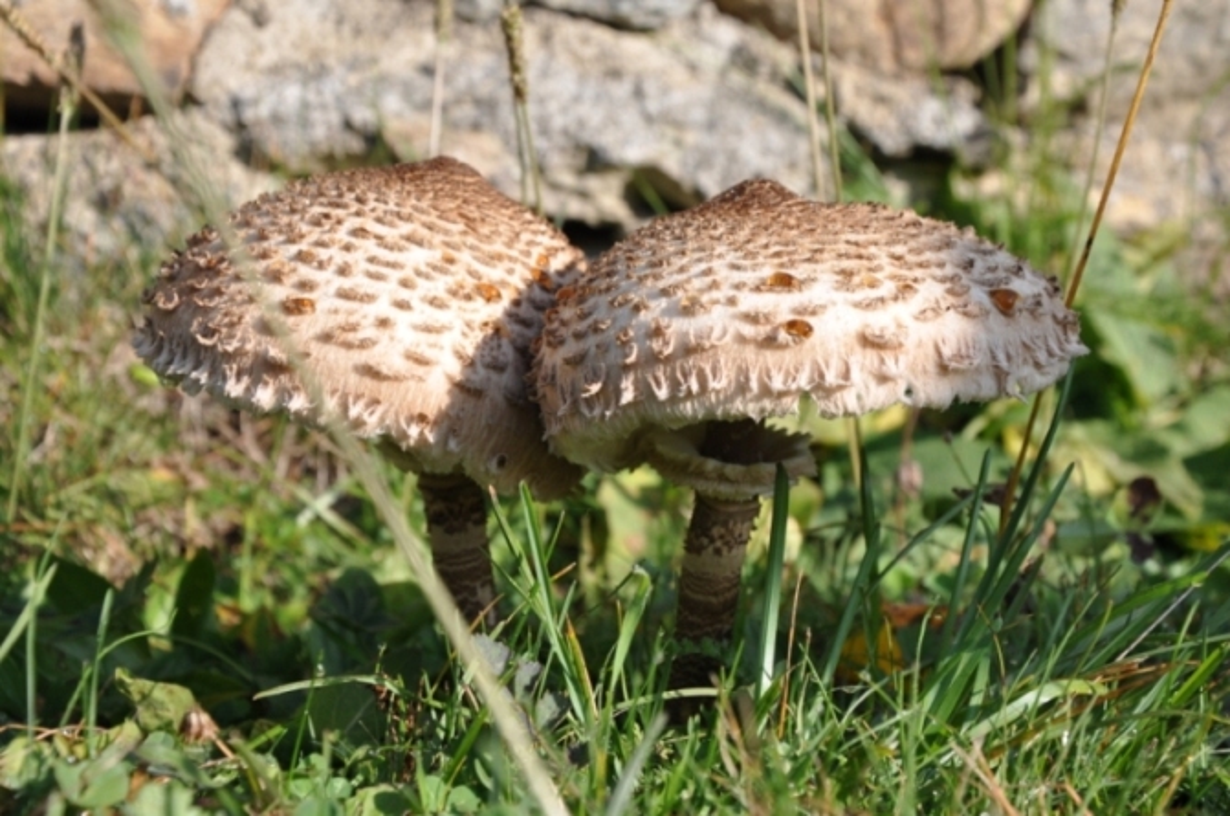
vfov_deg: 18.9
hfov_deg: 28.1
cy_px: 408
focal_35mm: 72
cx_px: 615
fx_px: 2456
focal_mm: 48
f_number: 8
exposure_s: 1/250
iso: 200
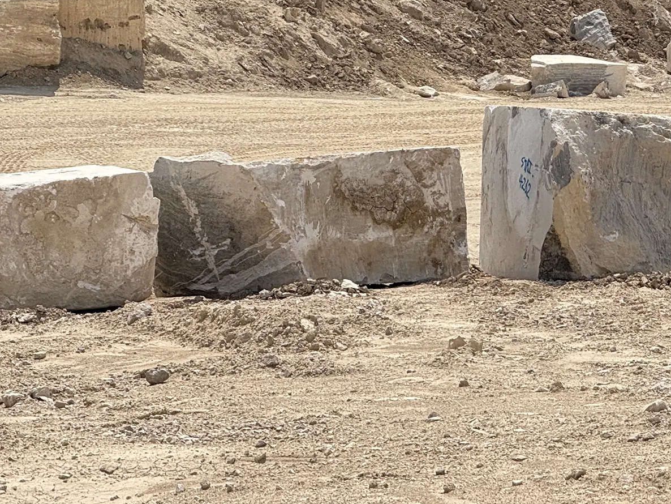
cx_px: 616
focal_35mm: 259
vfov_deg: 5.7
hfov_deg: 7.6
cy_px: -2
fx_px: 5021
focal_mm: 15.66
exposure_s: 1/1969
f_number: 2.8
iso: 50
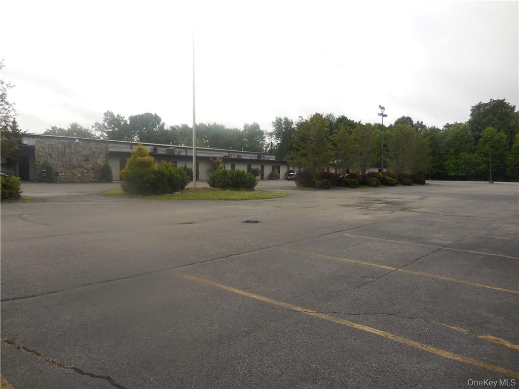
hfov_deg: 69.4
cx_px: 260
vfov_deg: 54.9
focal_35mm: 25
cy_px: 194
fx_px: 375
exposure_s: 1/500
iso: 125
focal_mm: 4.5
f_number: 3.3
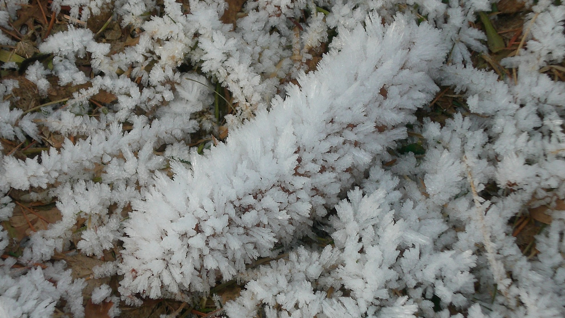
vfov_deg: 9.1
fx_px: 1993
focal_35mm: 133
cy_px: 175
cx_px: 270
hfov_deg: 16.1
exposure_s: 1/100
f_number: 5.4
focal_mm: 16.51
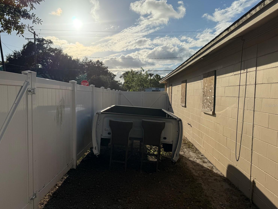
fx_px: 209
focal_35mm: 26
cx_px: 132
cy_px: 105
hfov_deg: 67.3
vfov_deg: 53.1
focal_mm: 6.76
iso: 100
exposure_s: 1/14286
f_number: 1.78
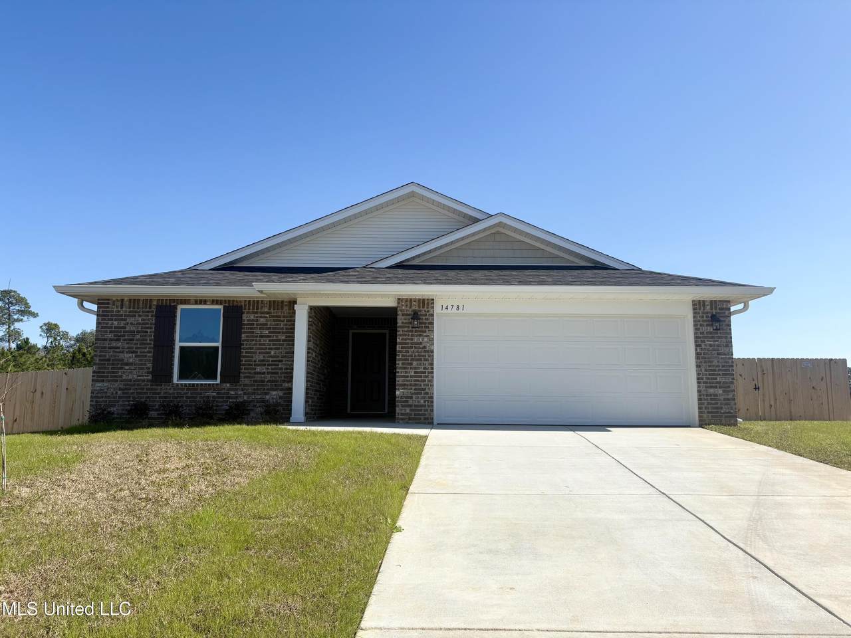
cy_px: 319
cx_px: 426
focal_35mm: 26
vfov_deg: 53.1
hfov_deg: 67.3
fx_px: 639
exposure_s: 1/3831
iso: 50
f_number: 1.6
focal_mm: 5.96
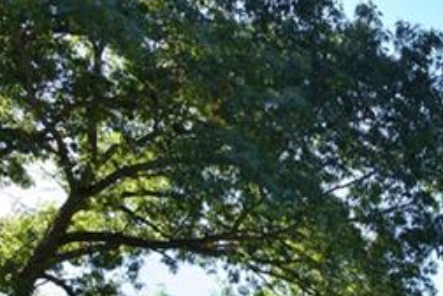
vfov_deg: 16.1
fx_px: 849
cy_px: 559
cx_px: 642
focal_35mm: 69
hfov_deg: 23.9
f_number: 9
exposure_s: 1/200
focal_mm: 17
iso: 400
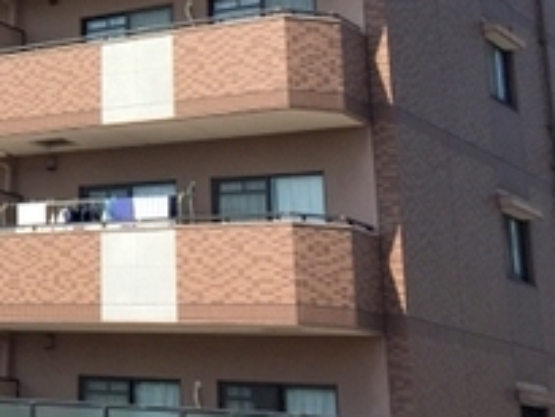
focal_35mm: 85
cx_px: -138
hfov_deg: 21.2
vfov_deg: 16.8
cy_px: -43
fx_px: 1364
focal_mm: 4.15
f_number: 2.2
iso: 32
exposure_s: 1/1883
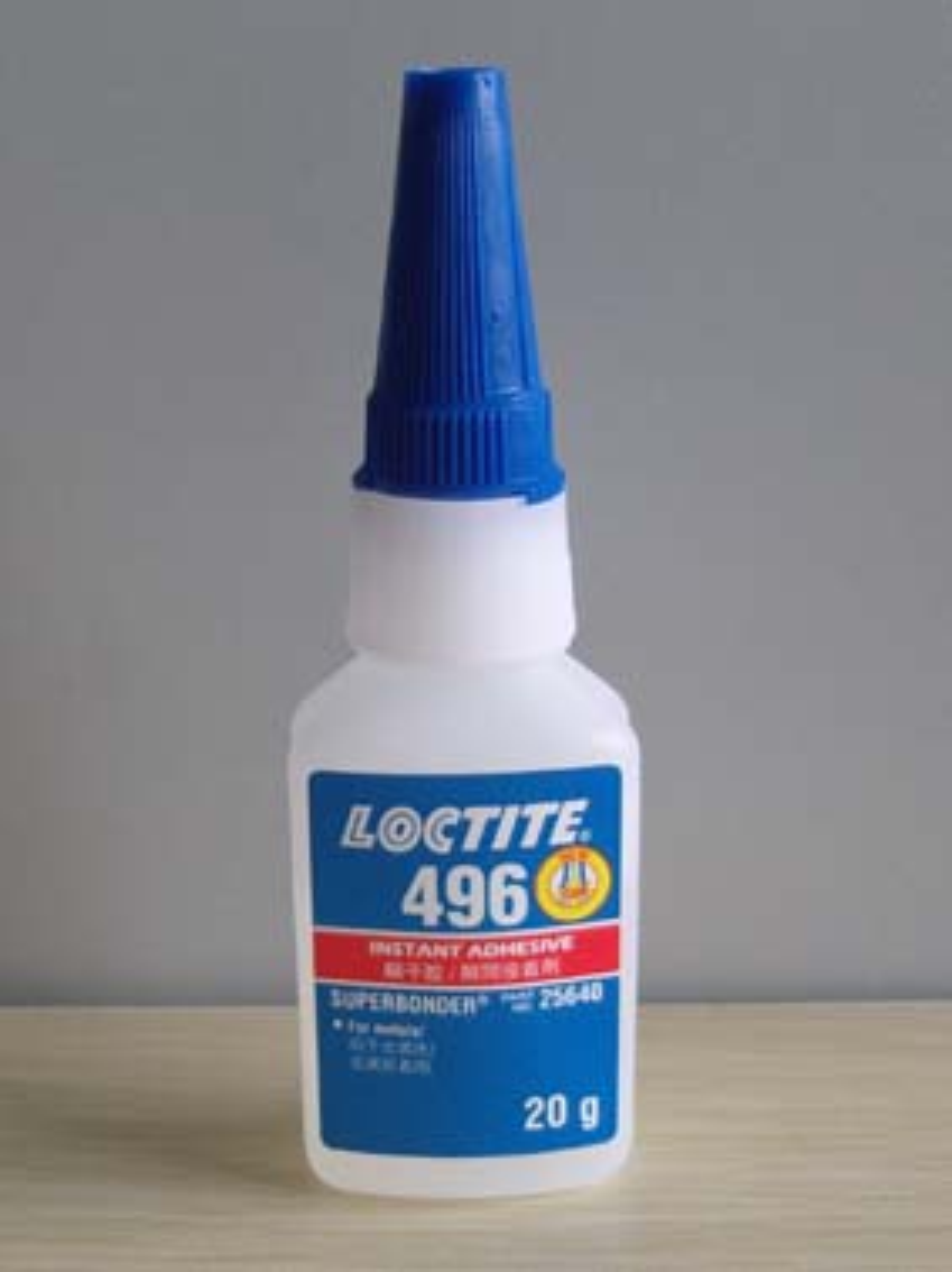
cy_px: 636
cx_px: 476
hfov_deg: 41.7
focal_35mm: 34
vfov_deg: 54.0
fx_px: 1248
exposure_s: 1/40
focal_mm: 7.3
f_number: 2.8
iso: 100
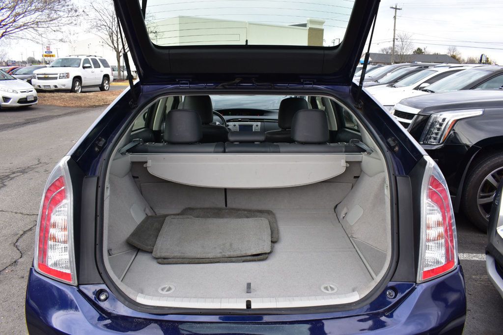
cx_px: 252
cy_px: 168
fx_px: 377
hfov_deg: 67.4
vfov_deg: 47.9
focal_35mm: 27
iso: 400
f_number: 9
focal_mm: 18
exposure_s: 1/125
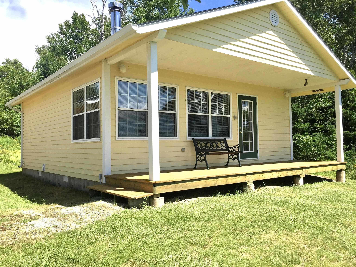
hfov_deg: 61.7
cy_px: 134
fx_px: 298
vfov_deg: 48.2
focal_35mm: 29
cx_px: 178
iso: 32
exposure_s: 1/2083
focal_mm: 4.15
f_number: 2.2
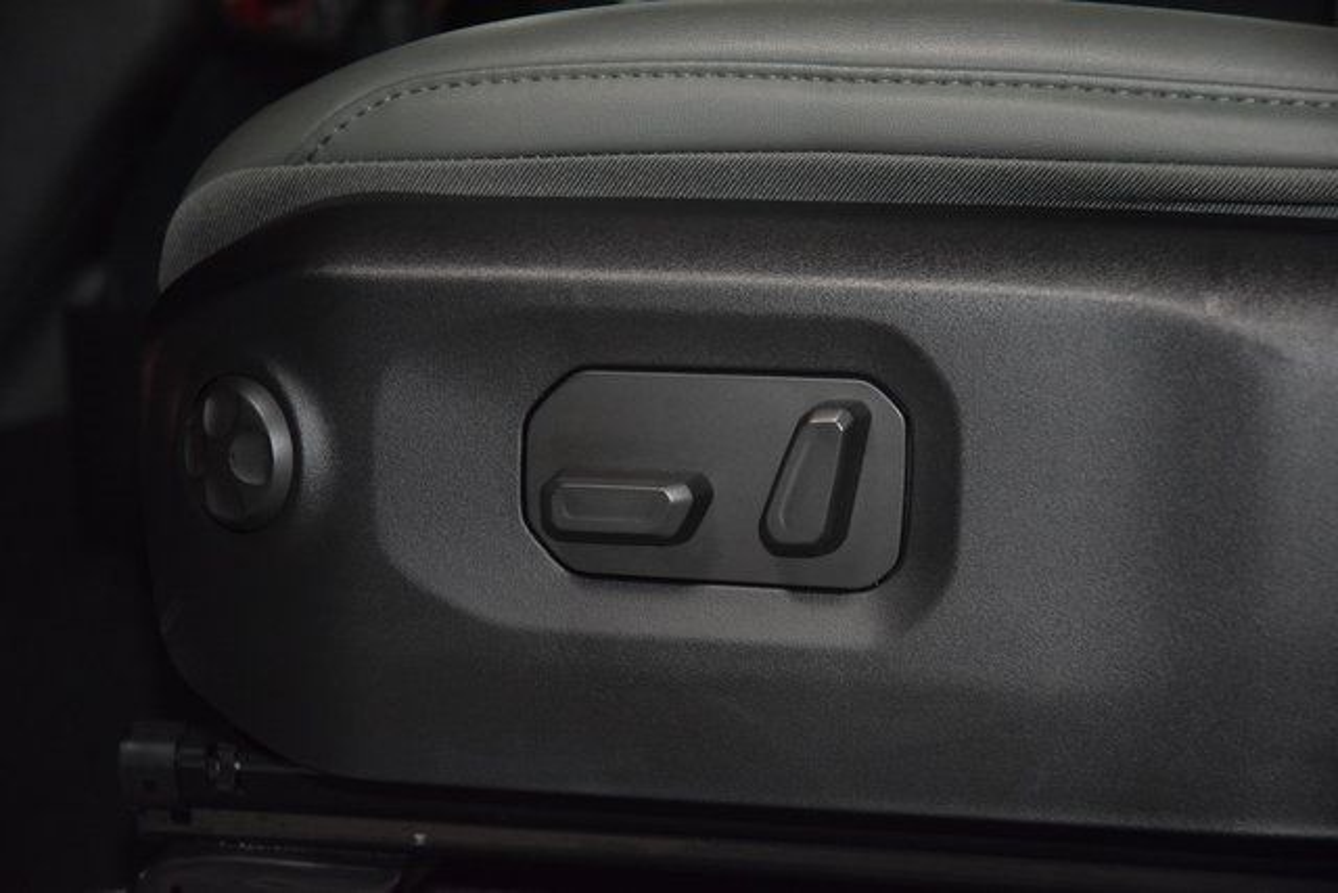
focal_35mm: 105
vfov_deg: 13.0
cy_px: 446
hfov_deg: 19.5
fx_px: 3903
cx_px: 669
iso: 2800
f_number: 4.5
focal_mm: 70
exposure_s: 1/125
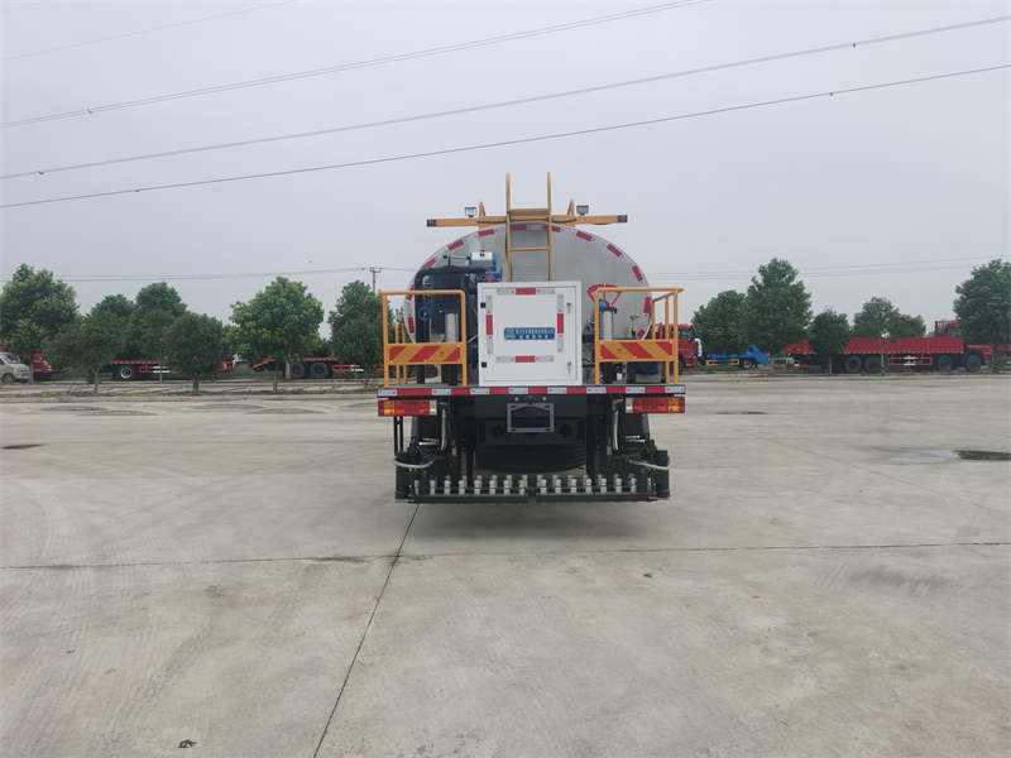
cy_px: 379
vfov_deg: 51.4
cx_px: 506
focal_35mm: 27
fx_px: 789
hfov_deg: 65.3
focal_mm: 5.56
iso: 50
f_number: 1.6
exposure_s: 1/2066
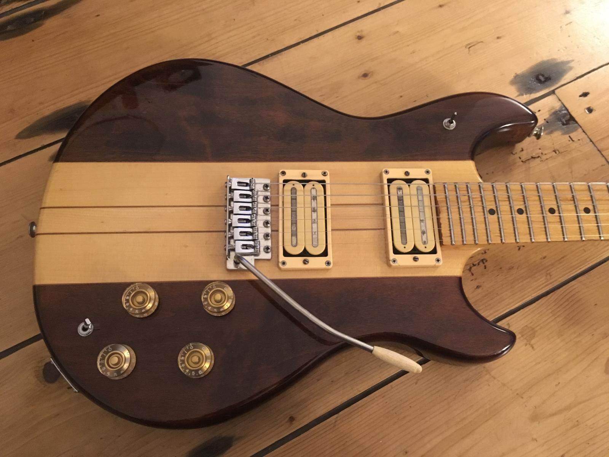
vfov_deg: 48.2
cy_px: 228
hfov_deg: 61.7
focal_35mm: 29
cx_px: 304
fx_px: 510
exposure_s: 1/17
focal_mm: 4.15
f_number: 2.2
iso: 500
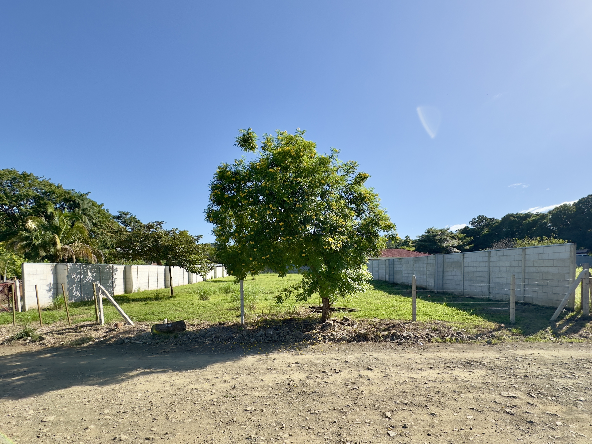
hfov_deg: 102.1
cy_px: 222
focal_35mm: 14
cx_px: 296
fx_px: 239
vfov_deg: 85.7
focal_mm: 2.22
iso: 50
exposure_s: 1/2020
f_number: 2.2
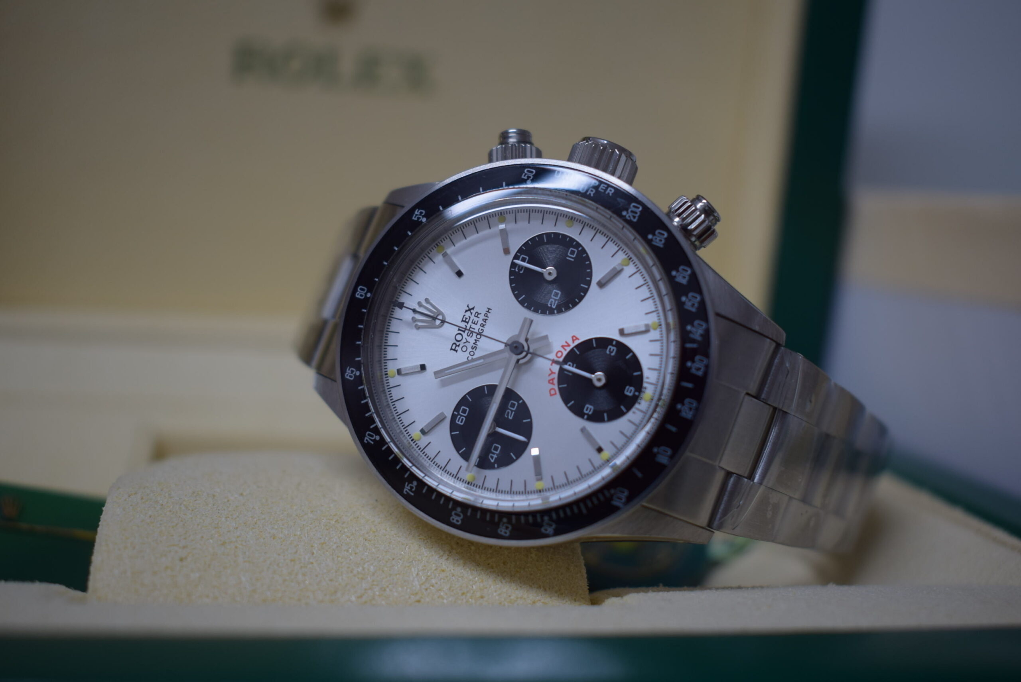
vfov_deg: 30.9
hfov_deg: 44.9
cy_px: 341
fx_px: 1235
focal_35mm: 44
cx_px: 510
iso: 250
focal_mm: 29
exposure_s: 1/60
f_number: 4.2
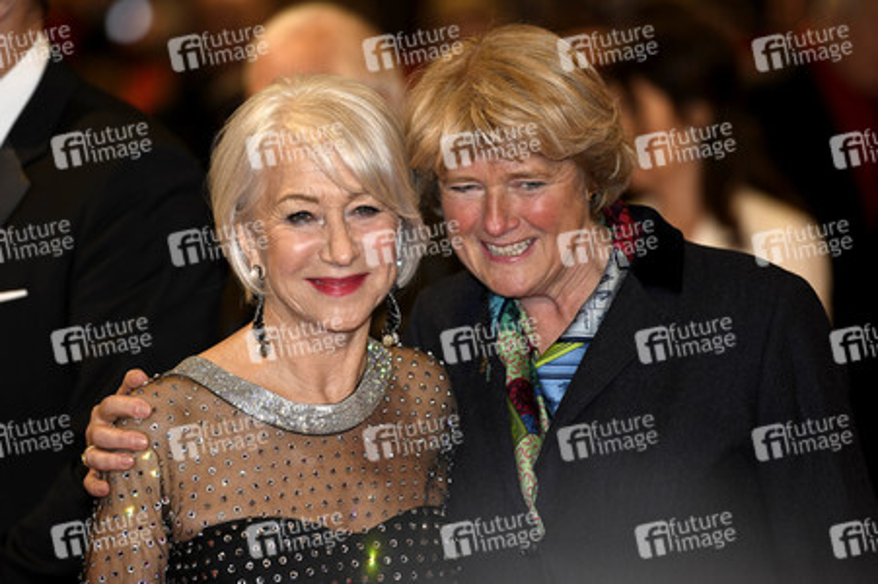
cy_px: 292
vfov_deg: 6.9
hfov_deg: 10.3
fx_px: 4874
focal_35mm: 200
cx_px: 439
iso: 800
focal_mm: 200
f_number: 3.2
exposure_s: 1/500
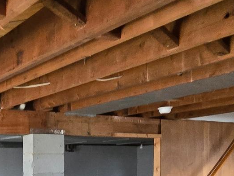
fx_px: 345
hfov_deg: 33.1
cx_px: -18
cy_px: 195
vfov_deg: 26.3
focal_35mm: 51
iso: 1000
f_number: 2.2
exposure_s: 1/60
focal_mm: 2.2
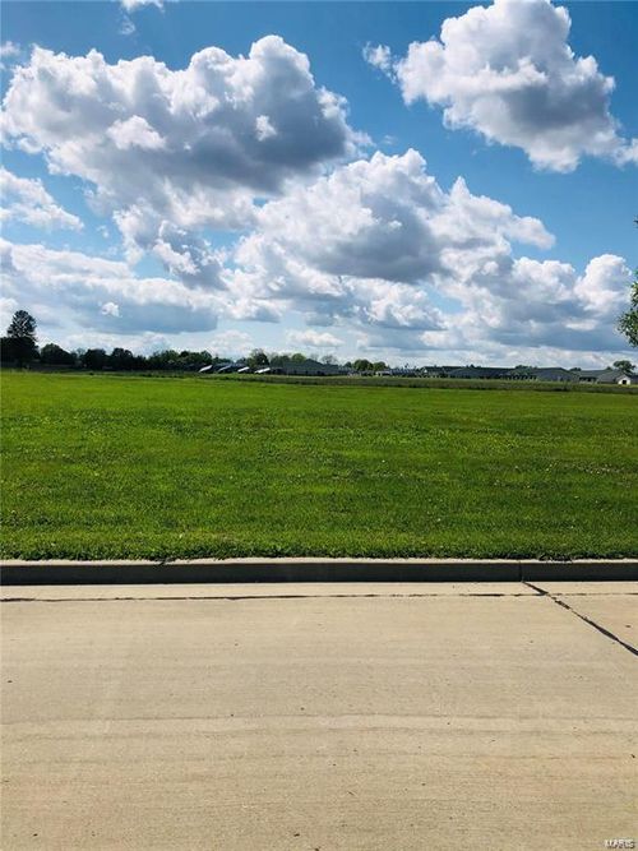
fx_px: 688
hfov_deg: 49.7
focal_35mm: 28
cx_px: 319
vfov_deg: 63.5
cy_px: 426
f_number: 1.8
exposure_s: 1/4878
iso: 20
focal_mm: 4
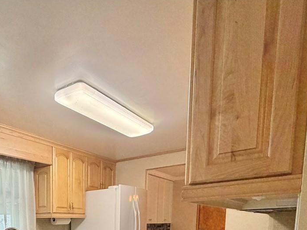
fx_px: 284
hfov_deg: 51.6
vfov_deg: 36.3
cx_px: 44
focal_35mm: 32
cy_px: 262
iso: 320
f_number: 2.2
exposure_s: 1/120
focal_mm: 2.22
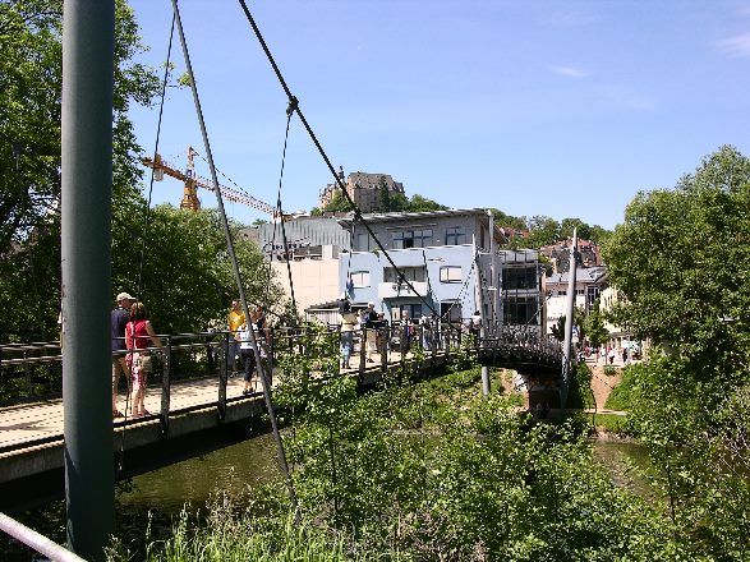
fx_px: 758
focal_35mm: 35
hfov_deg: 52.6
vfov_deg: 40.7
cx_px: 375
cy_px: 281
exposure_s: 1/122
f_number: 7.1
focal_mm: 8.9
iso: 50
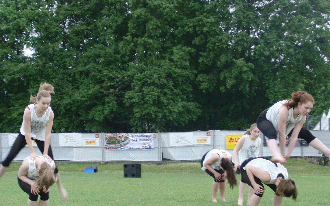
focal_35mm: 98
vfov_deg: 13.3
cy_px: 140
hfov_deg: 21.2
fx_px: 881
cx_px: 145
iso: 125
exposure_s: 1/80
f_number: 4.1
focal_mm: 12.23
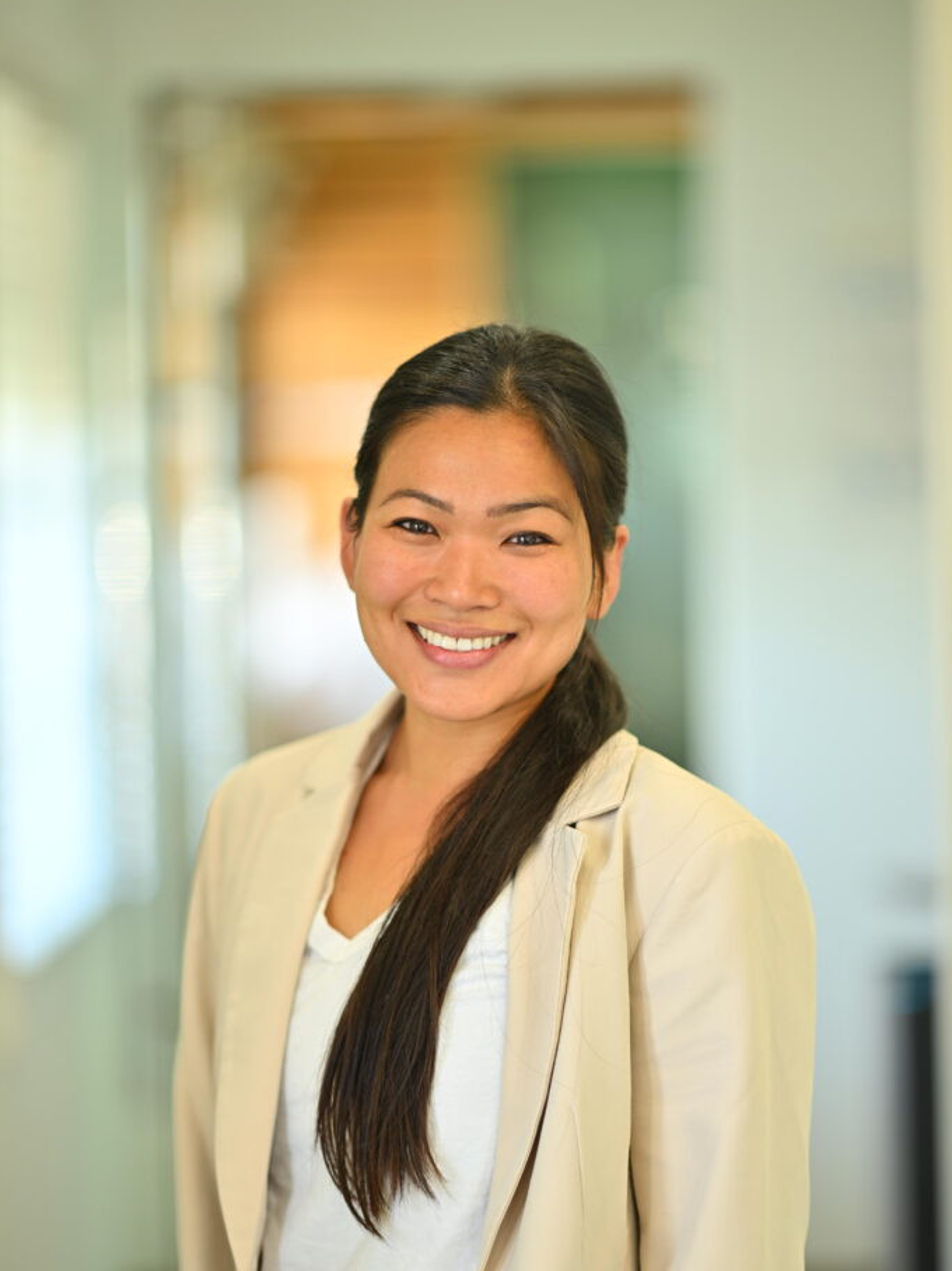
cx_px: 477
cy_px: 677
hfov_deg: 13.0
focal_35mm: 114
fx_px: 4181
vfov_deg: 17.3
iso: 64
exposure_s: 1/60
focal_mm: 105
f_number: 1.4
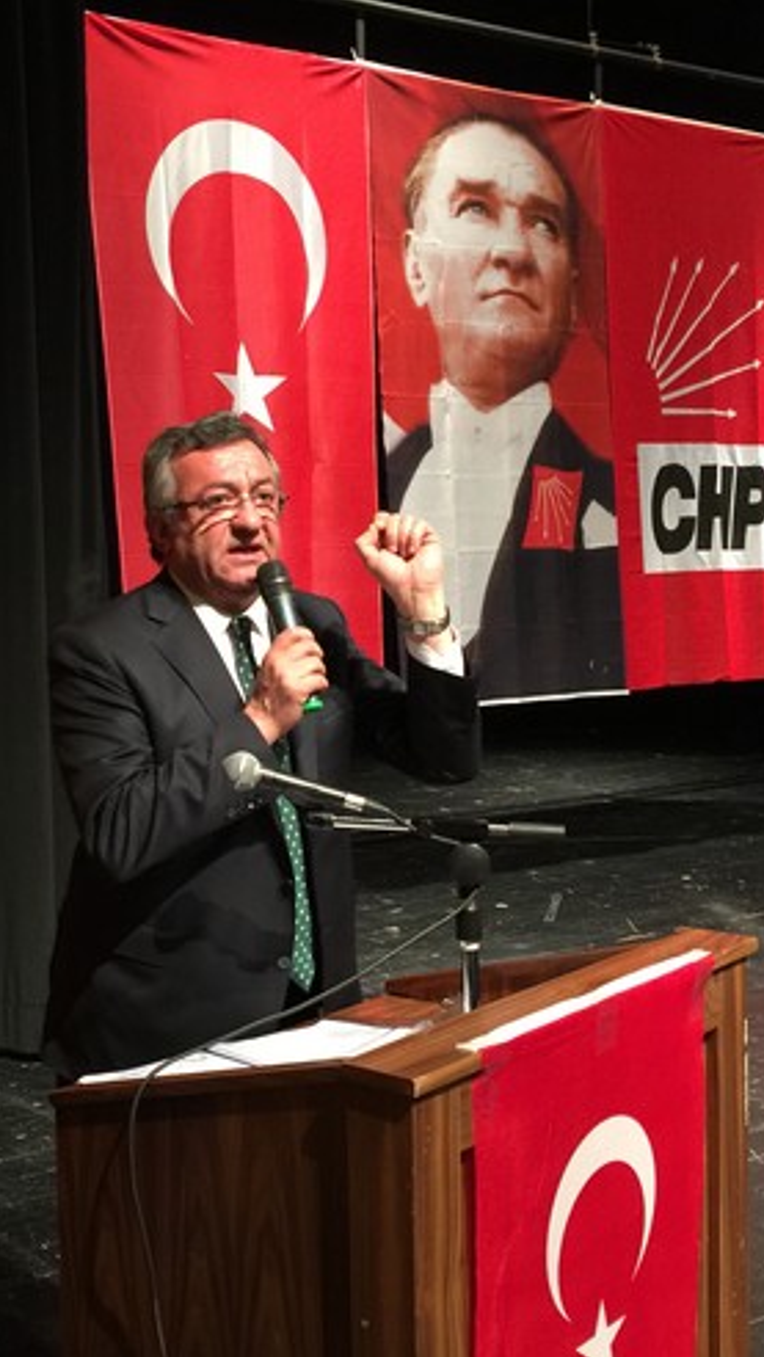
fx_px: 1548
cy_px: 690
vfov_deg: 47.3
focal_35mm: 43
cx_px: 204
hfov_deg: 27.4
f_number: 2.2
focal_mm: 4.15
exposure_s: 1/10
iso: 100
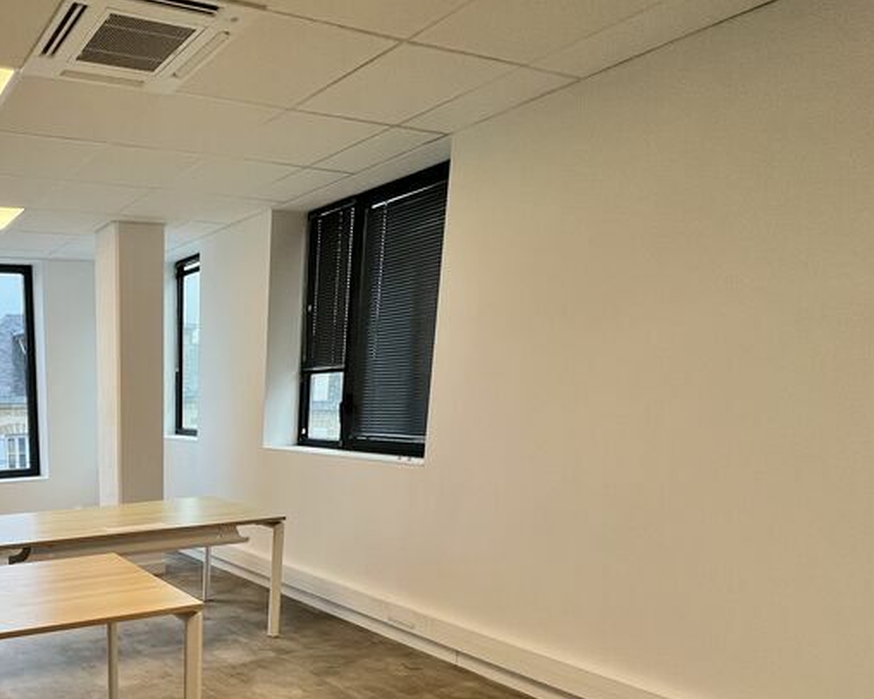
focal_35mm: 24
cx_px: 79
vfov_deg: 55.0
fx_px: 621
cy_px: 551
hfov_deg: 59.3
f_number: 1.8
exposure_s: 1/100
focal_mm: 1.57
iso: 80
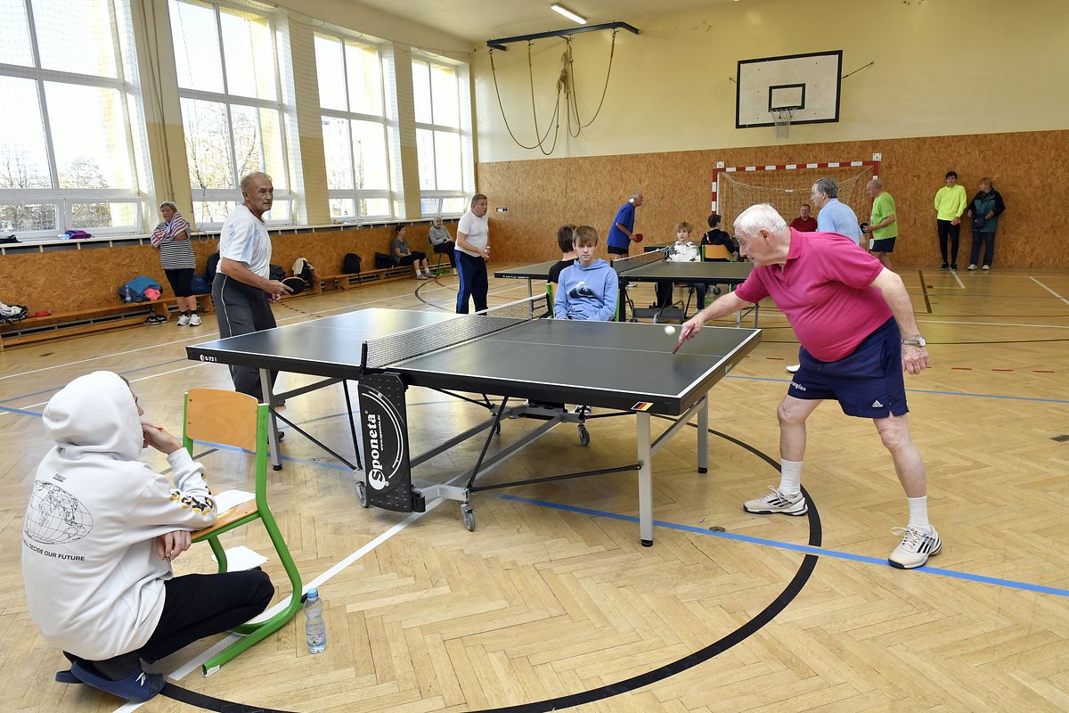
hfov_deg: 73.7
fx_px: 713
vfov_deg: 53.1
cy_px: 356
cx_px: 534
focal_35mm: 24
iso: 1250
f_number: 6.3
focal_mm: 16
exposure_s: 1/250
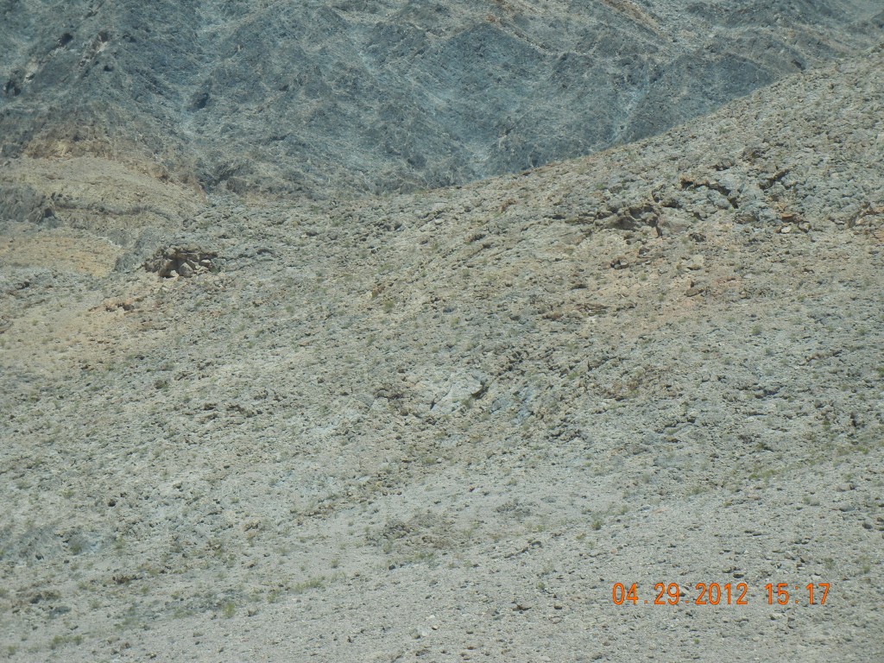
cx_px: 442
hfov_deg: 17.0
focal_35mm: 116
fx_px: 2962
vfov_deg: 12.8
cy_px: 332
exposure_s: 1/740
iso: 160
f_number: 4.6
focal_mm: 20.9
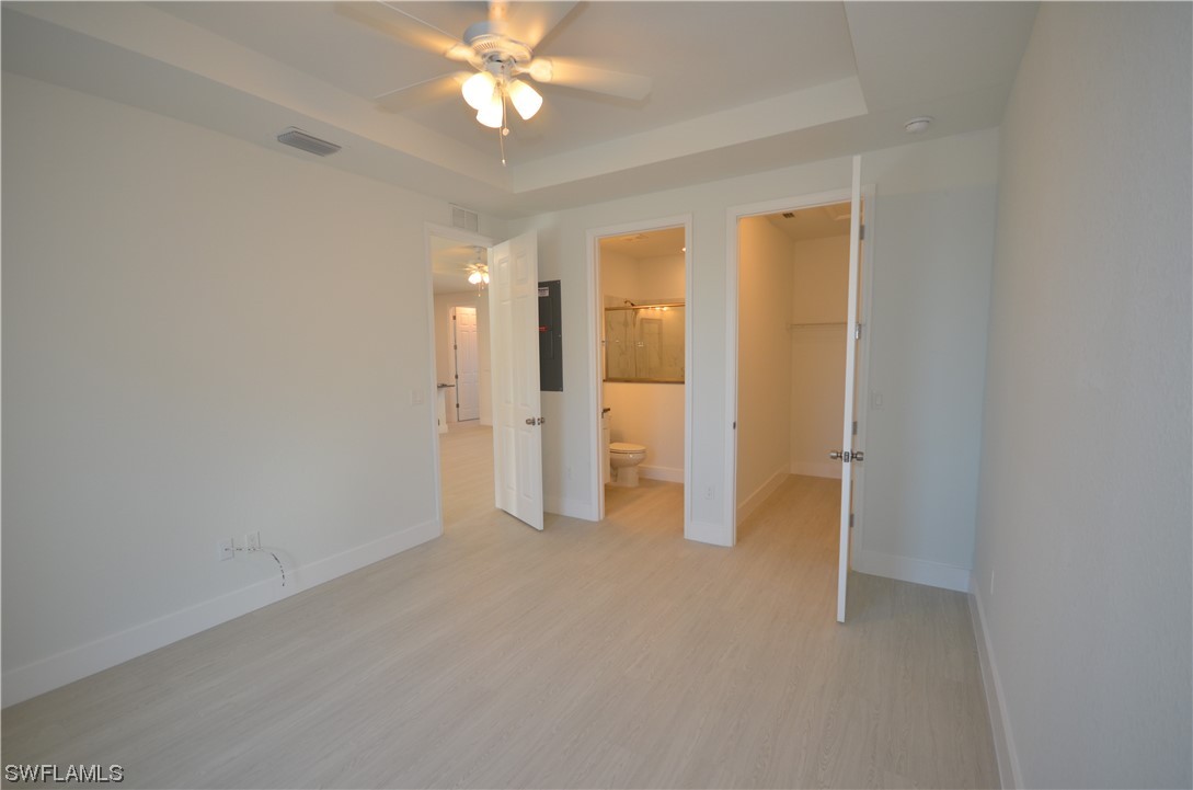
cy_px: 395
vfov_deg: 77.1
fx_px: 496
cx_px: 596
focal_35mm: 15
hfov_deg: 100.5
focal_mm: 10
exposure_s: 1/60
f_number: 4
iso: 280
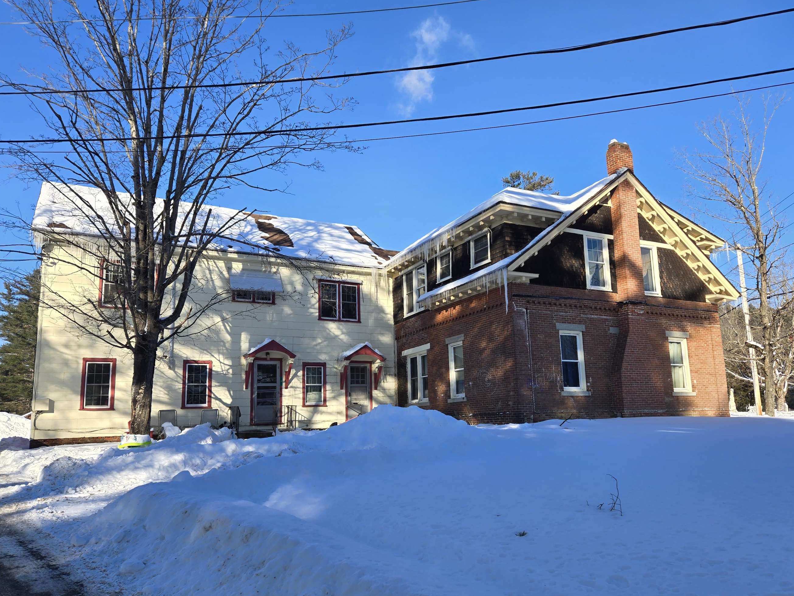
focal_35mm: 27
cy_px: 315
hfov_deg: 65.2
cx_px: 438
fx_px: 619
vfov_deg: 51.3
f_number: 1.8
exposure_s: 1/1142
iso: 25
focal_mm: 5.4
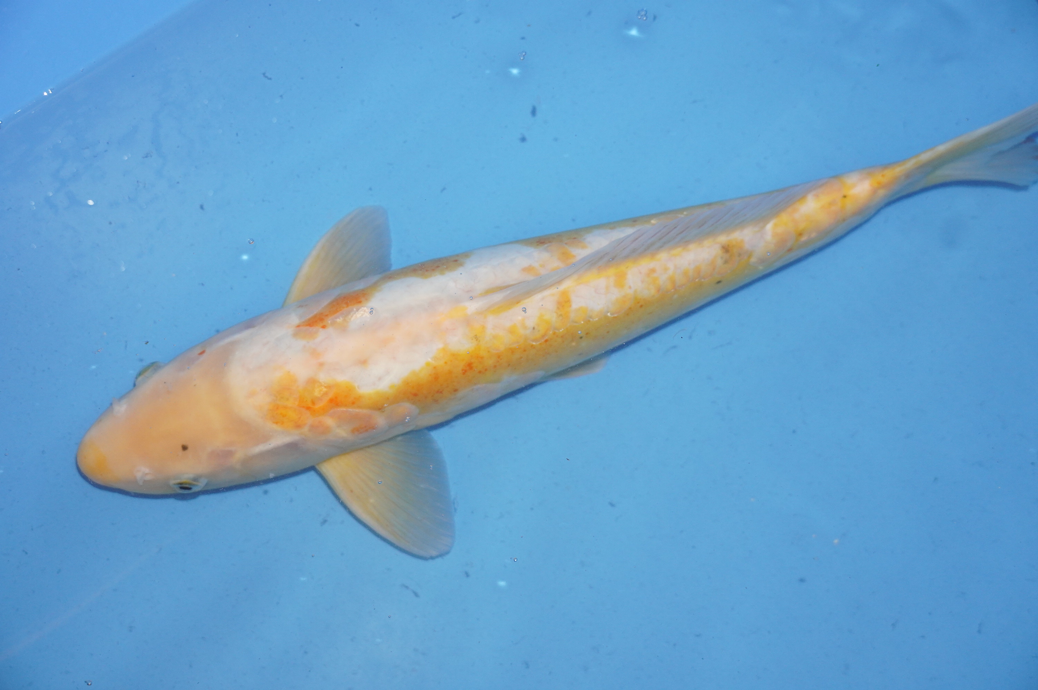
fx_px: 1642
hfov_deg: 35.1
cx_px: 519
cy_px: 345
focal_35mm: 57
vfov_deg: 23.7
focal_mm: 38
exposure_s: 1/160
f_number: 4.5
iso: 1250
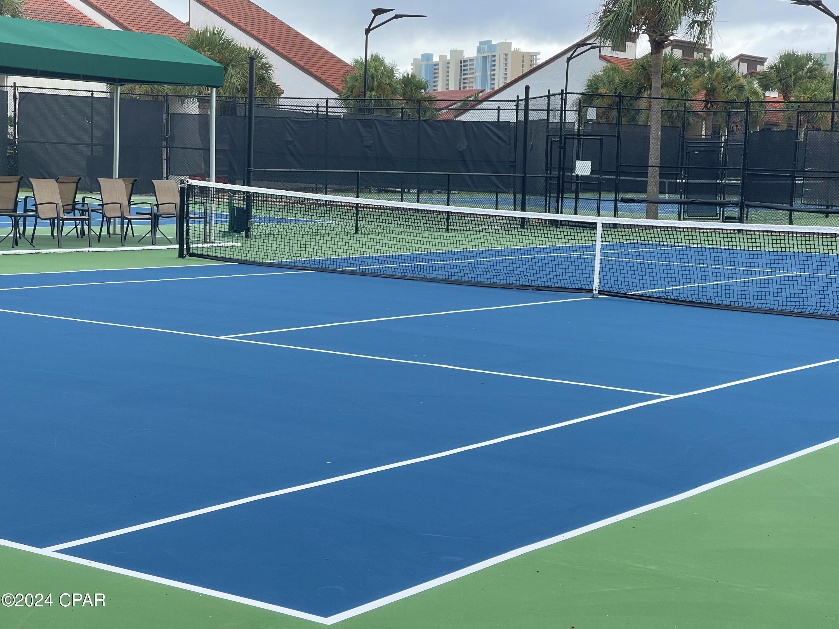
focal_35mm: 64
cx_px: 420
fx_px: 1551
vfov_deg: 22.9
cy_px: 314
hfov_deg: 30.3
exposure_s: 1/122
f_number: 2.2
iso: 25
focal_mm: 7.5
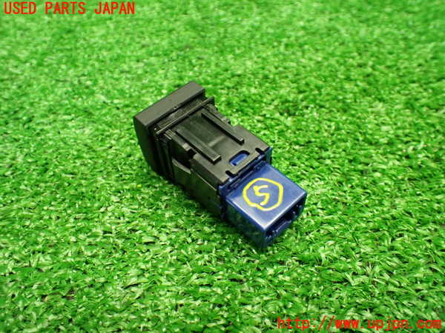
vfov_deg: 46.8
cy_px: 166
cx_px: 222
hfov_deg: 60.0
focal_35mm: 30
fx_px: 386
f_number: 2.3
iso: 800
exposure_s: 1/125
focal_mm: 5.4
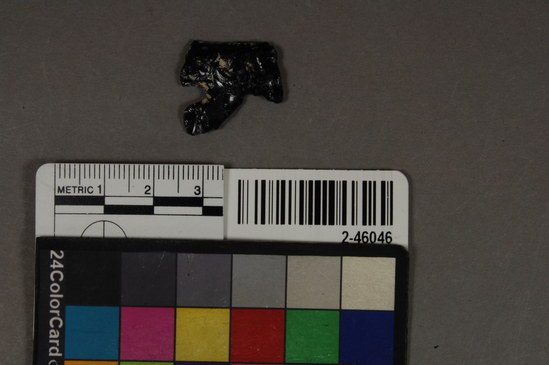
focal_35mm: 82
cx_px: 274
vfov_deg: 16.5
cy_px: 182
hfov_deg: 24.6
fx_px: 1257
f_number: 29
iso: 200
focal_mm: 55
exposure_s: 1/6
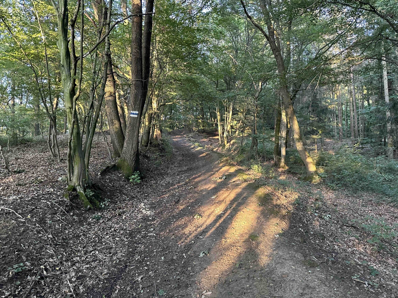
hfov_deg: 71.6
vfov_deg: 56.8
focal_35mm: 24
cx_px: 199
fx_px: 276
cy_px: 149
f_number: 1.78
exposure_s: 1/60
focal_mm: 6.86
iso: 500
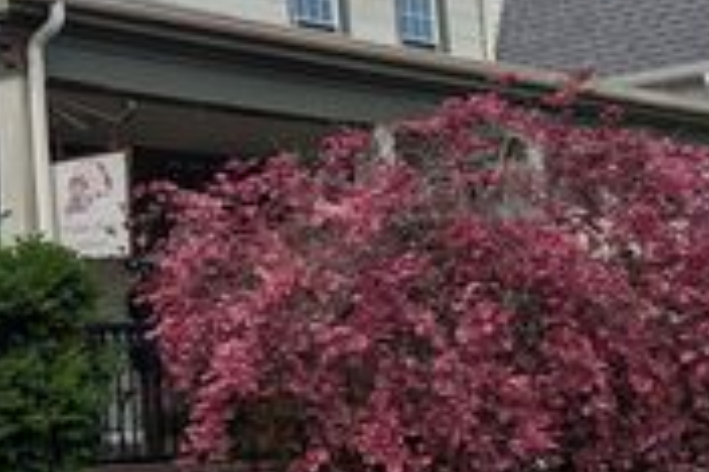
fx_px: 1456
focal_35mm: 74
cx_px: -169
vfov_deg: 18.4
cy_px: 175
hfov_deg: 24.5
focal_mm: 5.43
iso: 48
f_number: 1.89
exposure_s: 1/2028
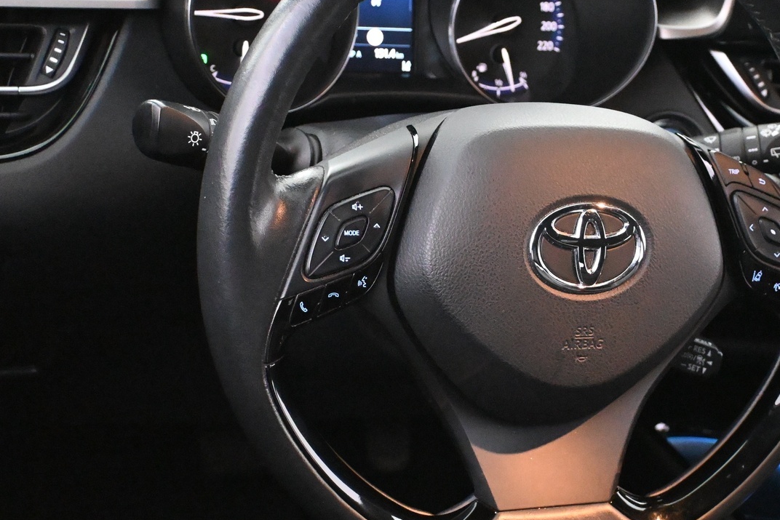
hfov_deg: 29.0
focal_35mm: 69
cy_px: 240
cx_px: 520
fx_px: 1498
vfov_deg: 19.7
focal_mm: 30.5
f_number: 4.8
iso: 12800
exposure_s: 1/50
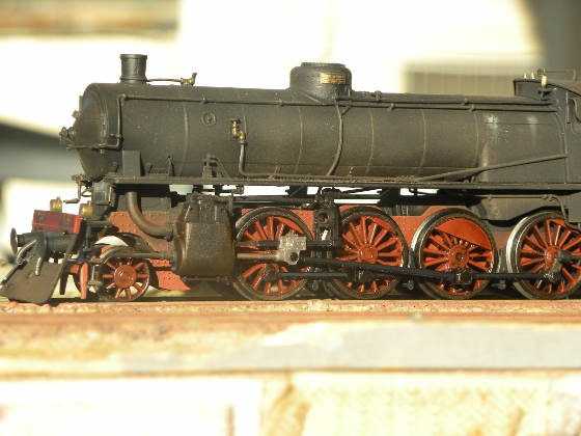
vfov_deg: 12.7
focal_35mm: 117
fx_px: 1964
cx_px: 290
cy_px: 218
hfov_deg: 16.8
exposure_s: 1/147
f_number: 4
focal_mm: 20.8
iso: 64
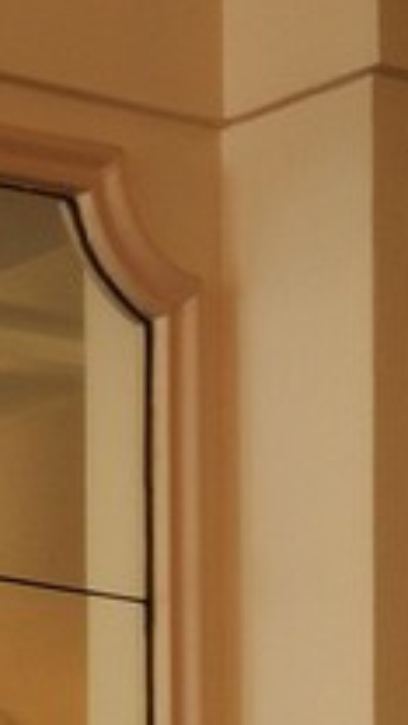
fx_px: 3712
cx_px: -1914
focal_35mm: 193
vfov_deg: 10.2
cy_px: 1534
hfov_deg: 4.8
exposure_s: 1/20
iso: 400
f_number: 7.1
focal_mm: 24
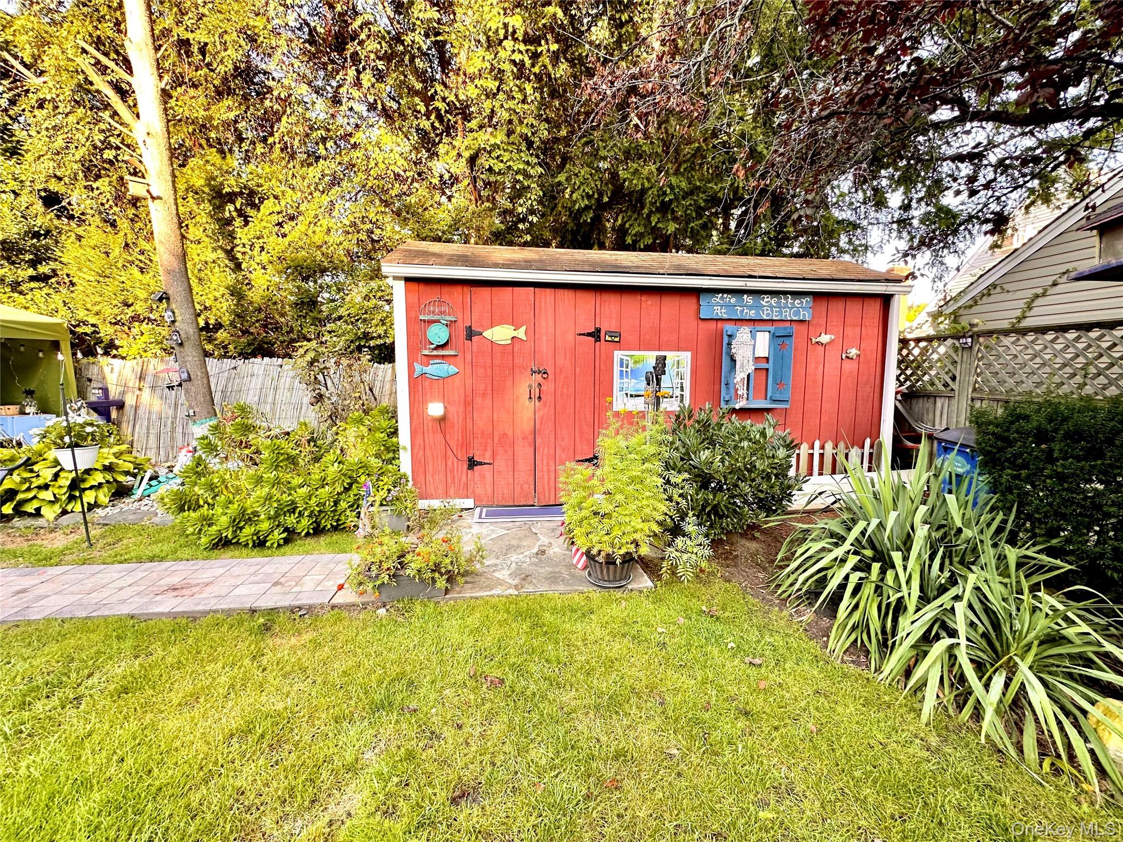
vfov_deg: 85.7
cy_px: 421
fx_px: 454
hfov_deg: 102.1
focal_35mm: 14
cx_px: 562
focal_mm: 2.22
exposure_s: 1/99
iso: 80
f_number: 2.2
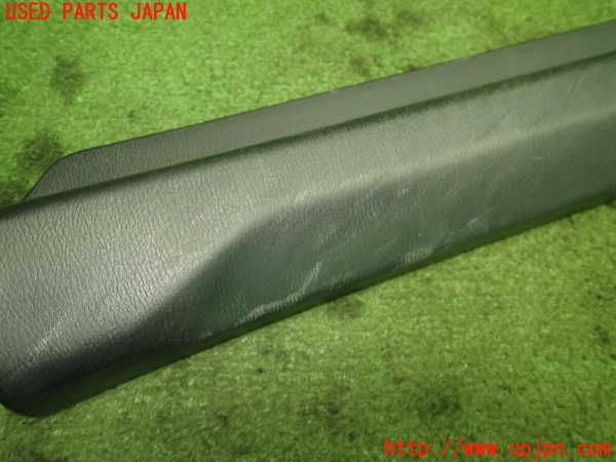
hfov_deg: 69.4
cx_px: 308
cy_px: 231
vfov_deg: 54.9
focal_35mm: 25
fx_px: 445
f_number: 2
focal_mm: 4.5
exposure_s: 1/30
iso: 200
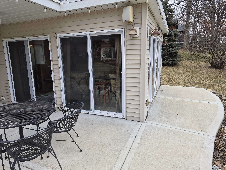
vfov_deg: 58.9
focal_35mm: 23
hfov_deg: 73.9
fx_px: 150
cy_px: 85
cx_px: 113
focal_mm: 5.4
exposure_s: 1/706
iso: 80
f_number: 1.8
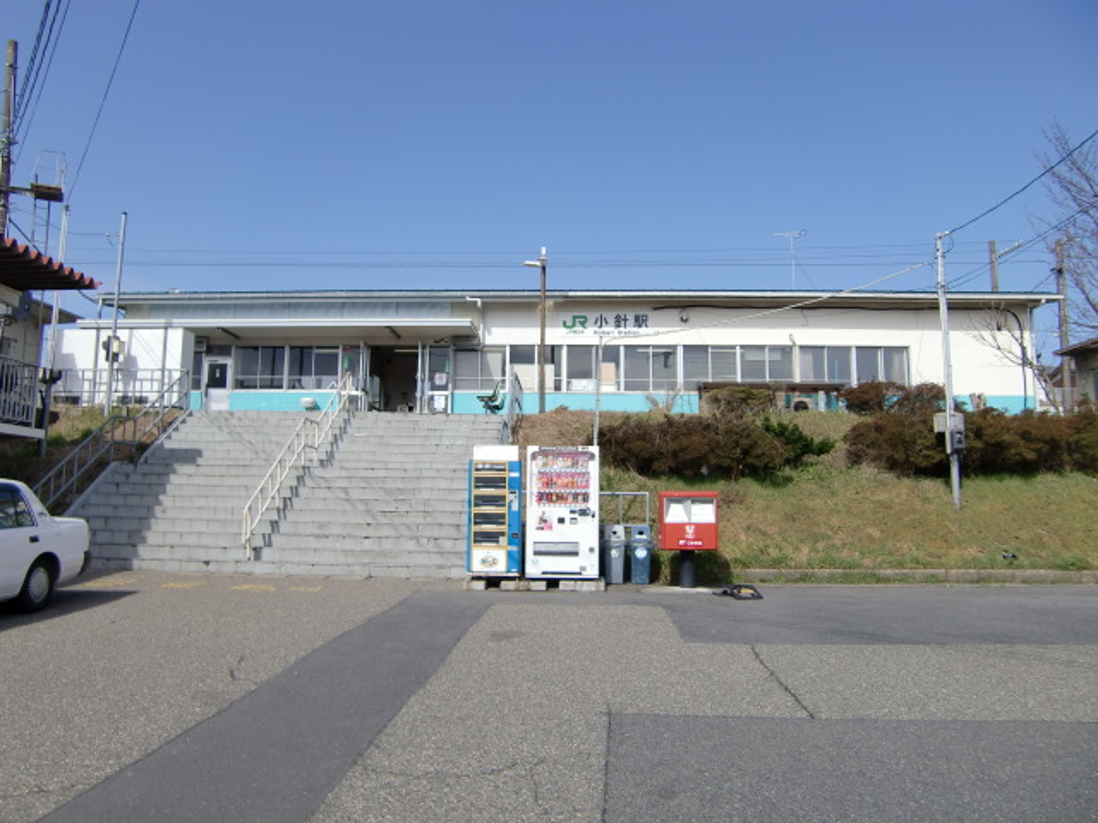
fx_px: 888
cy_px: 412
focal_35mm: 28
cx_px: 549
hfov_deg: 63.4
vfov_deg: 49.7
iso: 64
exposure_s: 1/250
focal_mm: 4.9
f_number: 7
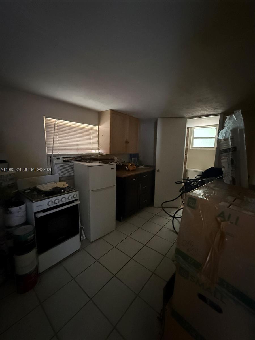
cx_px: 128
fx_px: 138
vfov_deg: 102.1
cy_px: 170
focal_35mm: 14
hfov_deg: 85.7
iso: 3200
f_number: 2.2
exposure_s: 1/30
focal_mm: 2.22
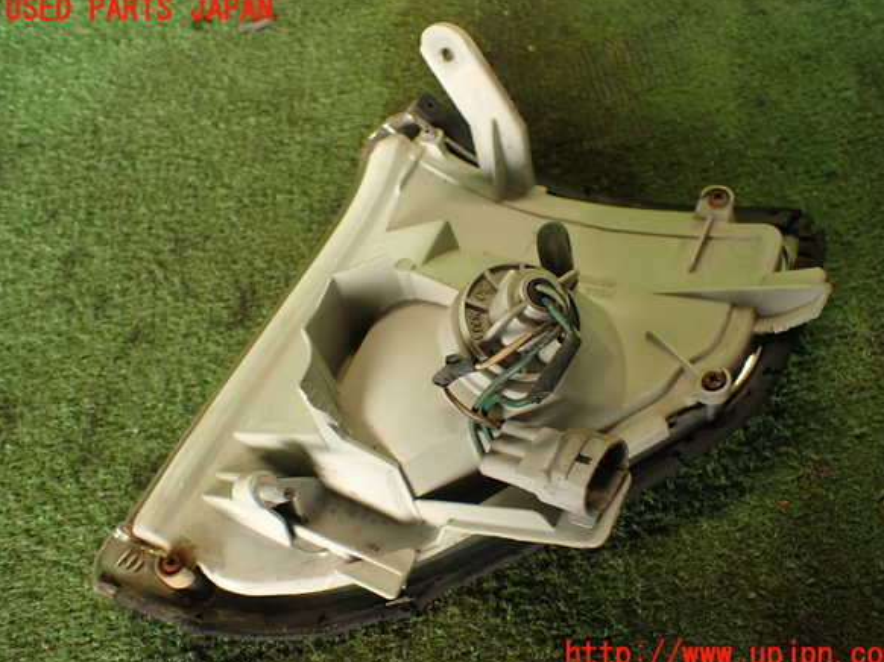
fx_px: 842
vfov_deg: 42.9
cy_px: 333
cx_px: 453
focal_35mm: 33
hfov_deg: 55.4
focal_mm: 5.79
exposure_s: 1/50
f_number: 2.4
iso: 200
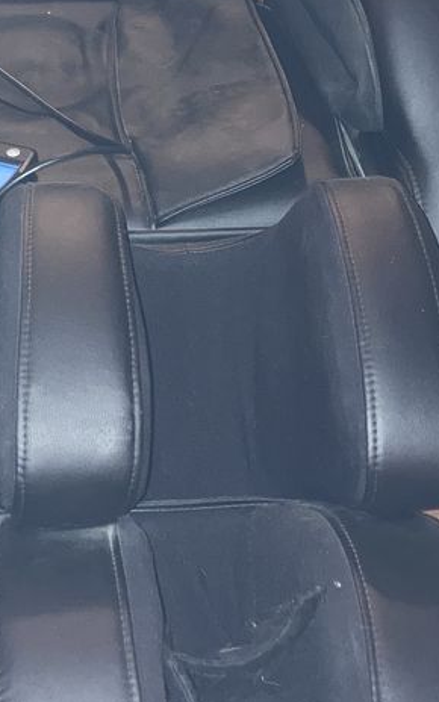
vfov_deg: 31.0
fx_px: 1225
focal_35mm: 64
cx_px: 73
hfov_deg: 20.0
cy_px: 112
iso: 200
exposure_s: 1/4
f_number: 1.8
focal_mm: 3.99
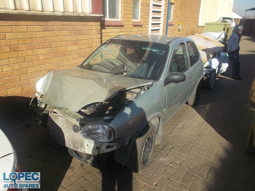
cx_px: 128
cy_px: 96
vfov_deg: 53.1
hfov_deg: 67.3
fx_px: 192
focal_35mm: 26
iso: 80
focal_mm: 4.6
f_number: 8
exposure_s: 1/100
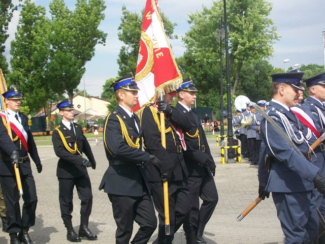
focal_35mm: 70
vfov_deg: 21.0
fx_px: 657
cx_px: 162
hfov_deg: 27.8
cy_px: 122
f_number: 3.8
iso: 64
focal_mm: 11.6
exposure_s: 1/500
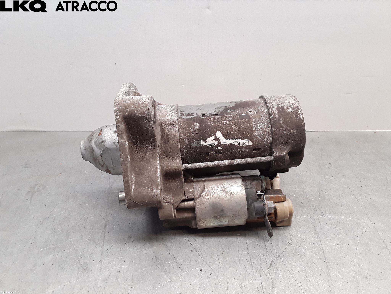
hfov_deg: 63.4
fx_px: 316
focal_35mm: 28
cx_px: 196
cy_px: 147
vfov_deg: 49.7
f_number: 1.9
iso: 100
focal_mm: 2.91
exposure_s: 1/100
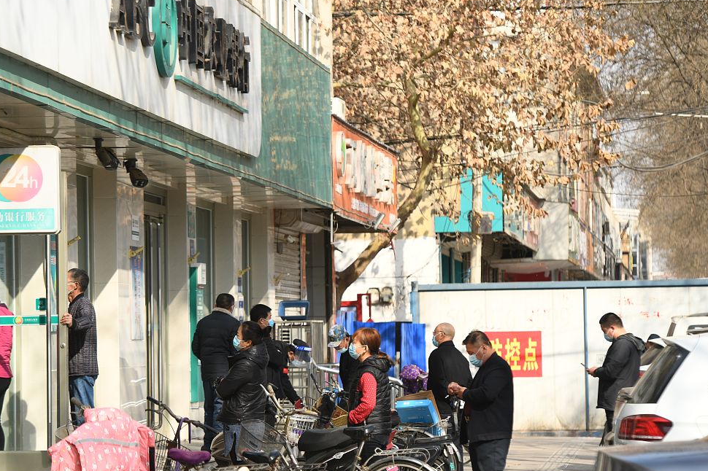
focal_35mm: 151
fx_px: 2968
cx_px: 316
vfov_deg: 9.1
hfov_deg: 13.6
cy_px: 281
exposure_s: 1/1000
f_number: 4
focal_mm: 122
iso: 250
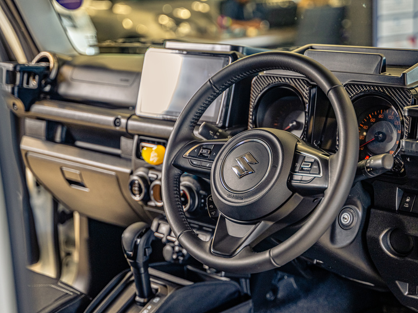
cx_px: 222
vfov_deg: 23.3
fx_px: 761
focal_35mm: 63
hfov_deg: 30.7
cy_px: 157
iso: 1250
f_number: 2.8
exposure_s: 1/160
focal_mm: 58
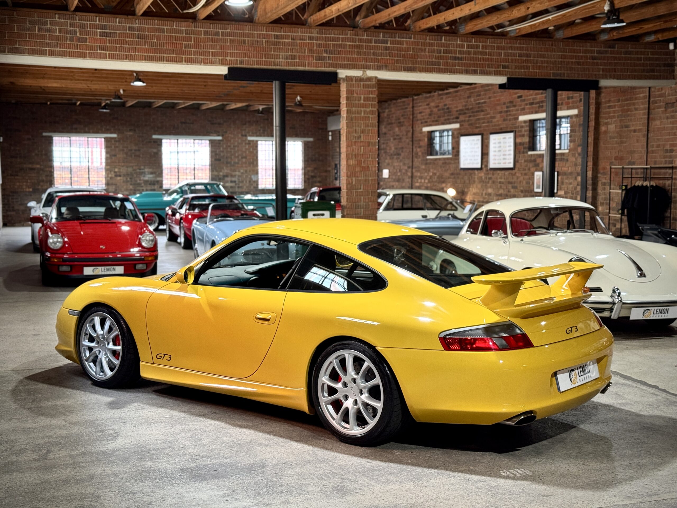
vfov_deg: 30.3
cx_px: 338
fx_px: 939
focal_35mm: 48
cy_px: 254
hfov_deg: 39.7
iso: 160
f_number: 1.78
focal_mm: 6.76
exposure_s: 1/60
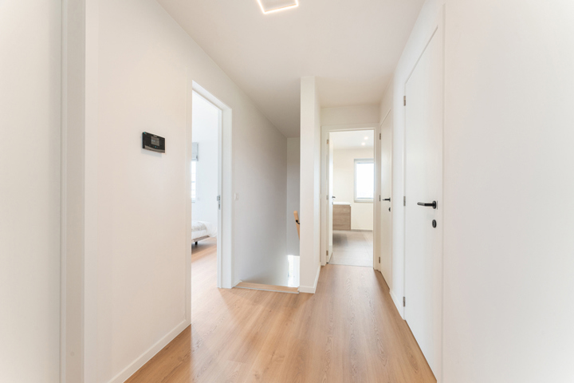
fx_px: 223
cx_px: 287
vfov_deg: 81.2
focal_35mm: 14
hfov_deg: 104.3
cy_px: 192
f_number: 11
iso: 250
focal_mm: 14
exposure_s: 1/2
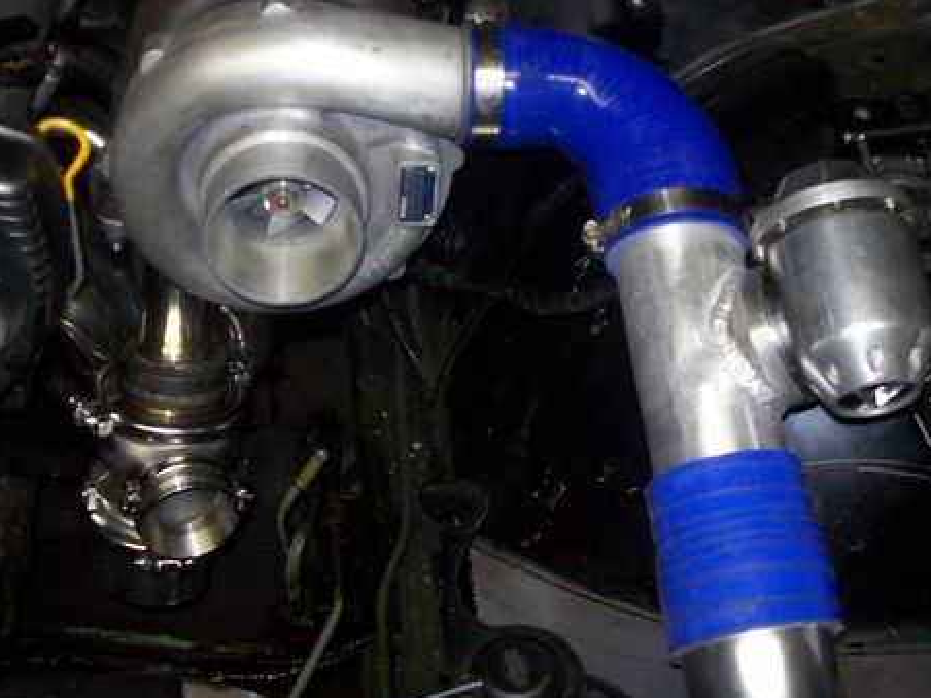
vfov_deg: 28.5
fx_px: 1372
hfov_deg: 37.5
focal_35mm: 51
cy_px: 259
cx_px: 488
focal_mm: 6
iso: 200
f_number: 2.7
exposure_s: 1/64
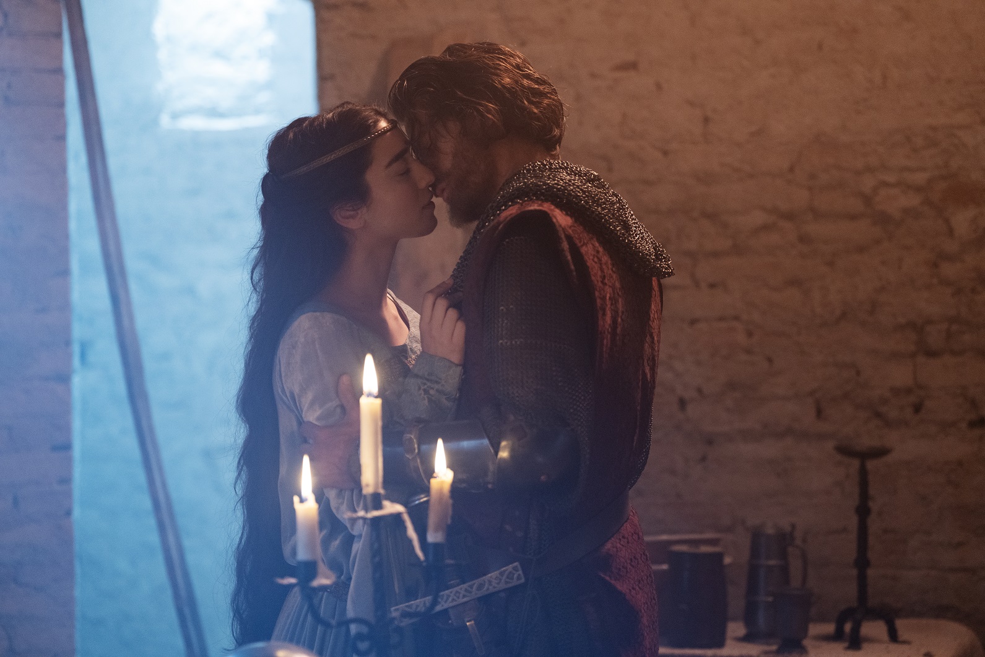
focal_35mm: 106
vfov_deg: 12.9
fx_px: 2900
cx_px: 492
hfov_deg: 19.3
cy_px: 328
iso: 2500
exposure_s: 1/160
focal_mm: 106
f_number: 2.8
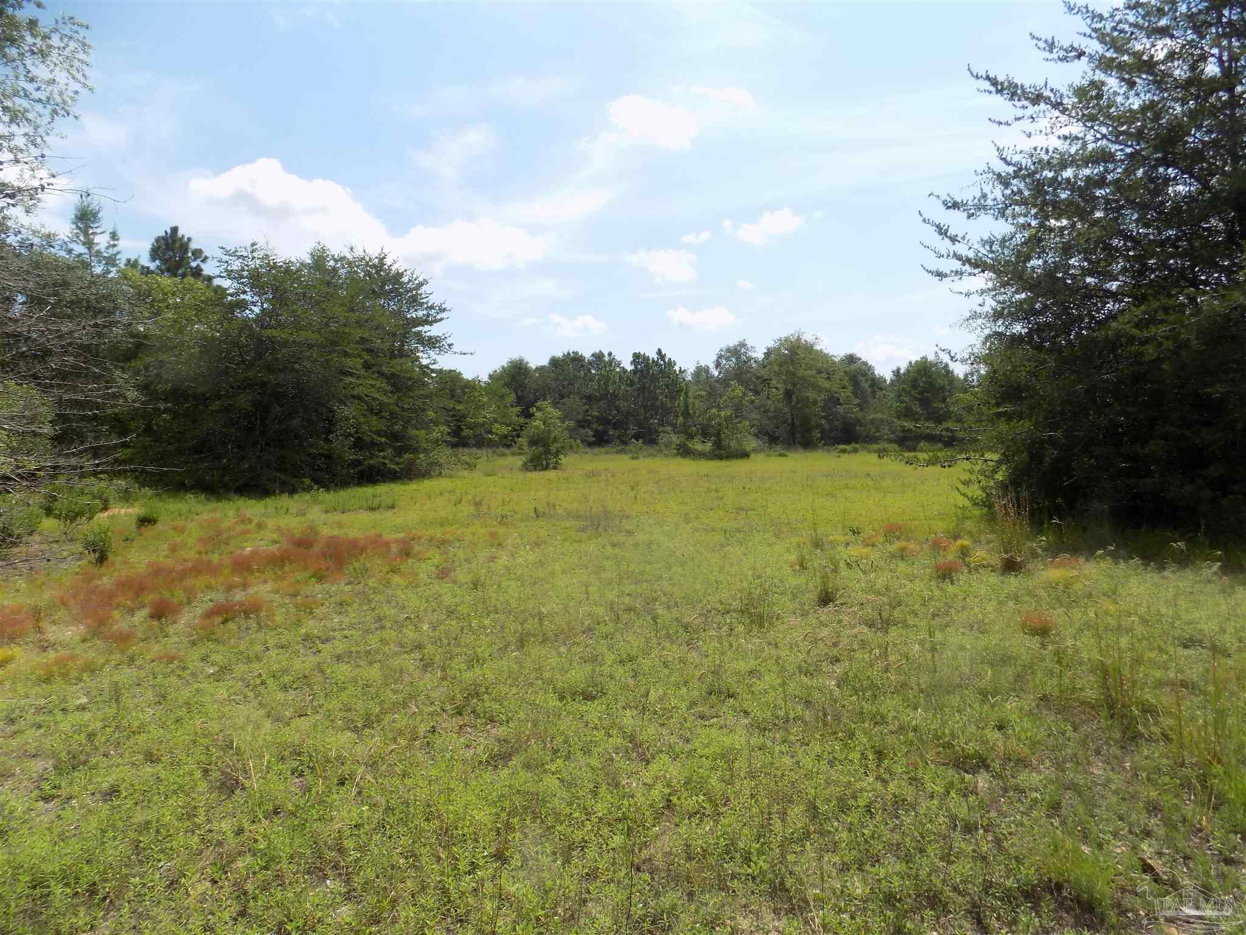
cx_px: 623
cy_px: 468
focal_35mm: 23
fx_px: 828
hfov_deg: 73.9
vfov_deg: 58.9
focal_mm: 4
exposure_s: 1/1250
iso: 80
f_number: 3.1
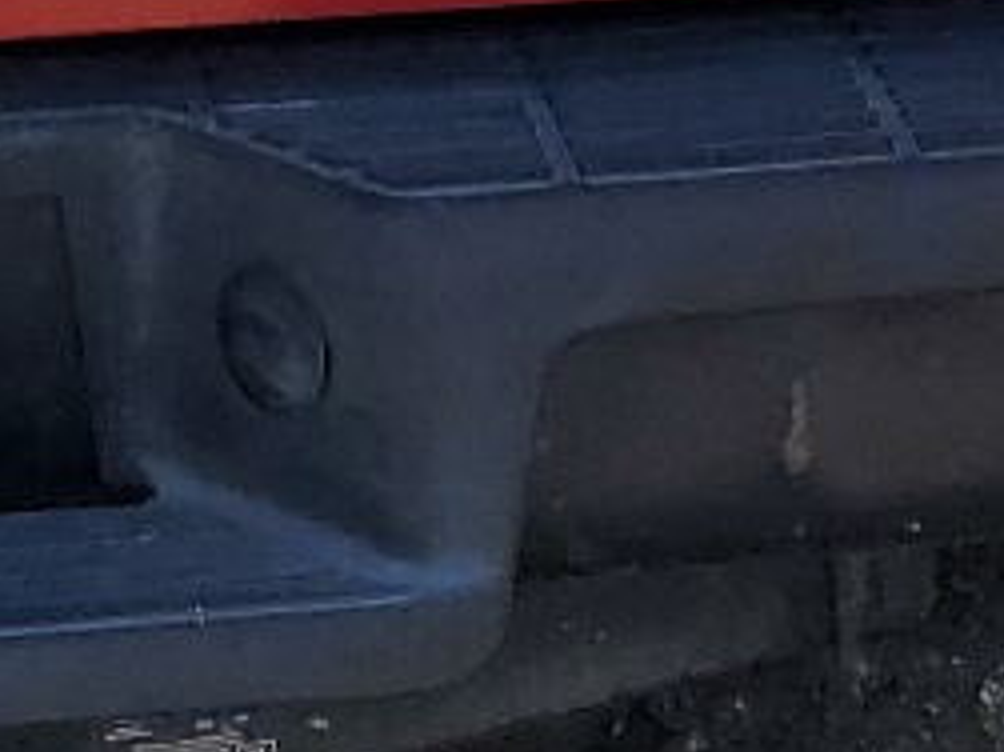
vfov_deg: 8.1
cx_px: -72
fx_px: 4812
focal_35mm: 166
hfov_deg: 11.7
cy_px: -1180
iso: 50
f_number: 1.5
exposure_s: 1/2000
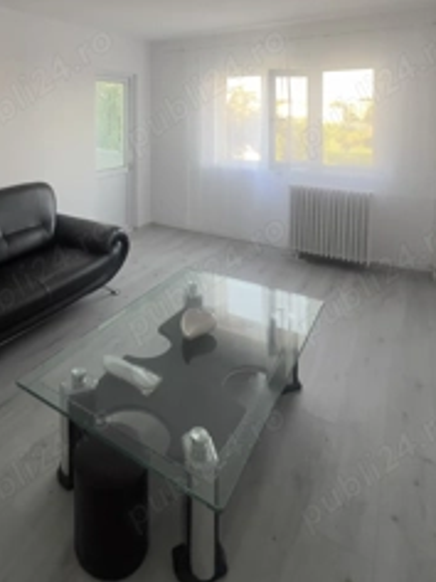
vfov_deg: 70.1
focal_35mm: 22
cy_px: 131
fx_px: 369
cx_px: 118
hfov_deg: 58.4
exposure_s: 1/100
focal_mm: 1.57
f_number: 1.8
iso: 160
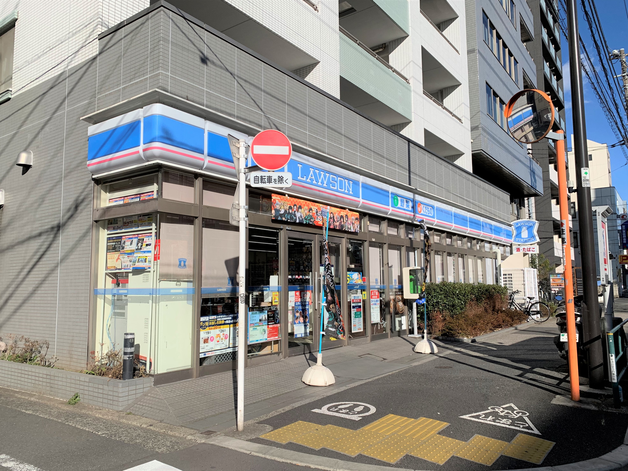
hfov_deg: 67.3
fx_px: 472
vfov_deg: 53.1
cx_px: 314
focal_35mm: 26
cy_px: 236
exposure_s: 1/3086
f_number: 1.8
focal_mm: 4.25
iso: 25
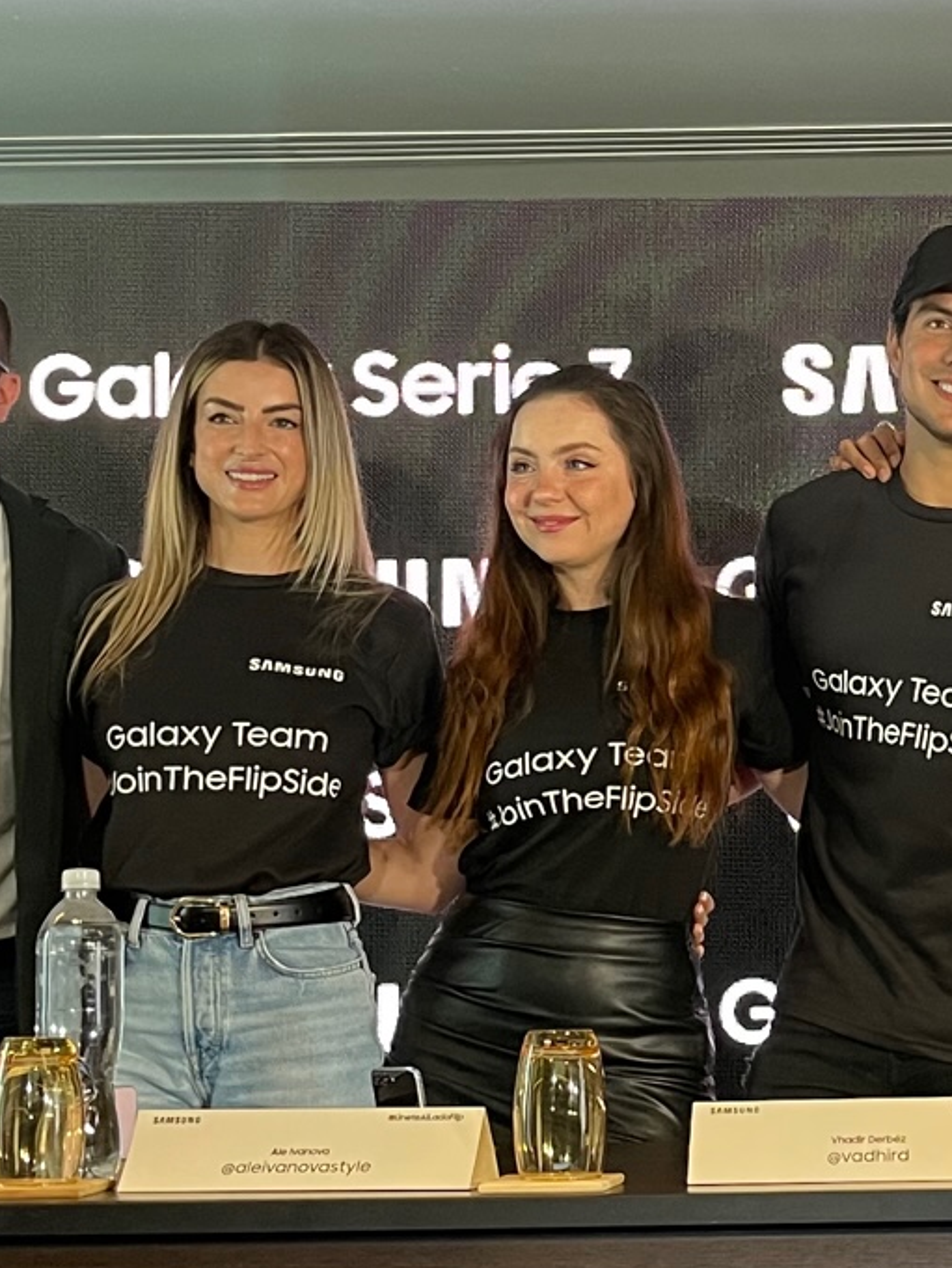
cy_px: 795
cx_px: 1092
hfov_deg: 18.3
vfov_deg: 25.3
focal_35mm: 77
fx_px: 2823
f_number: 1.6
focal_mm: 5.1
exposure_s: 1/60
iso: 320
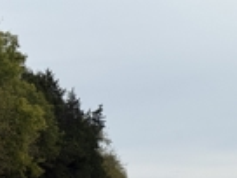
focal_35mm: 141
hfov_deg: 13.5
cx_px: 303
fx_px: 965
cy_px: 255
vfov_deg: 10.2
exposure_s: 1/2342
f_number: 1.78
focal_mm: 6.76
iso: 64
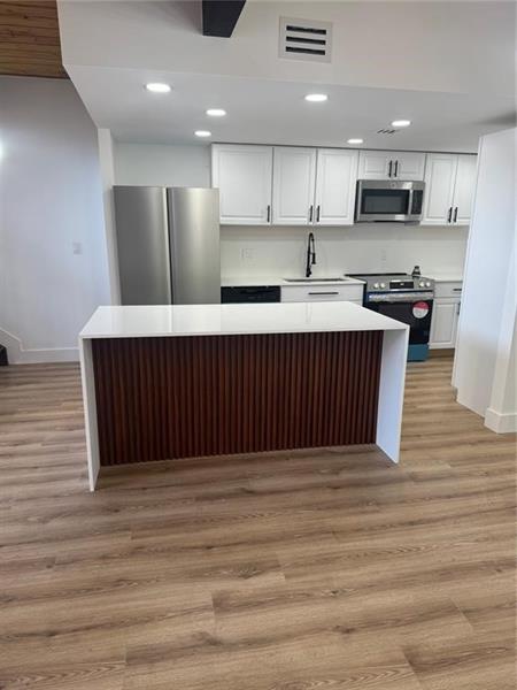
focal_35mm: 24
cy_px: 345
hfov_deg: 56.8
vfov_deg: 71.6
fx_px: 478
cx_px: 258
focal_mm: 6.76
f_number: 1.78
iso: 80
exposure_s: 1/120
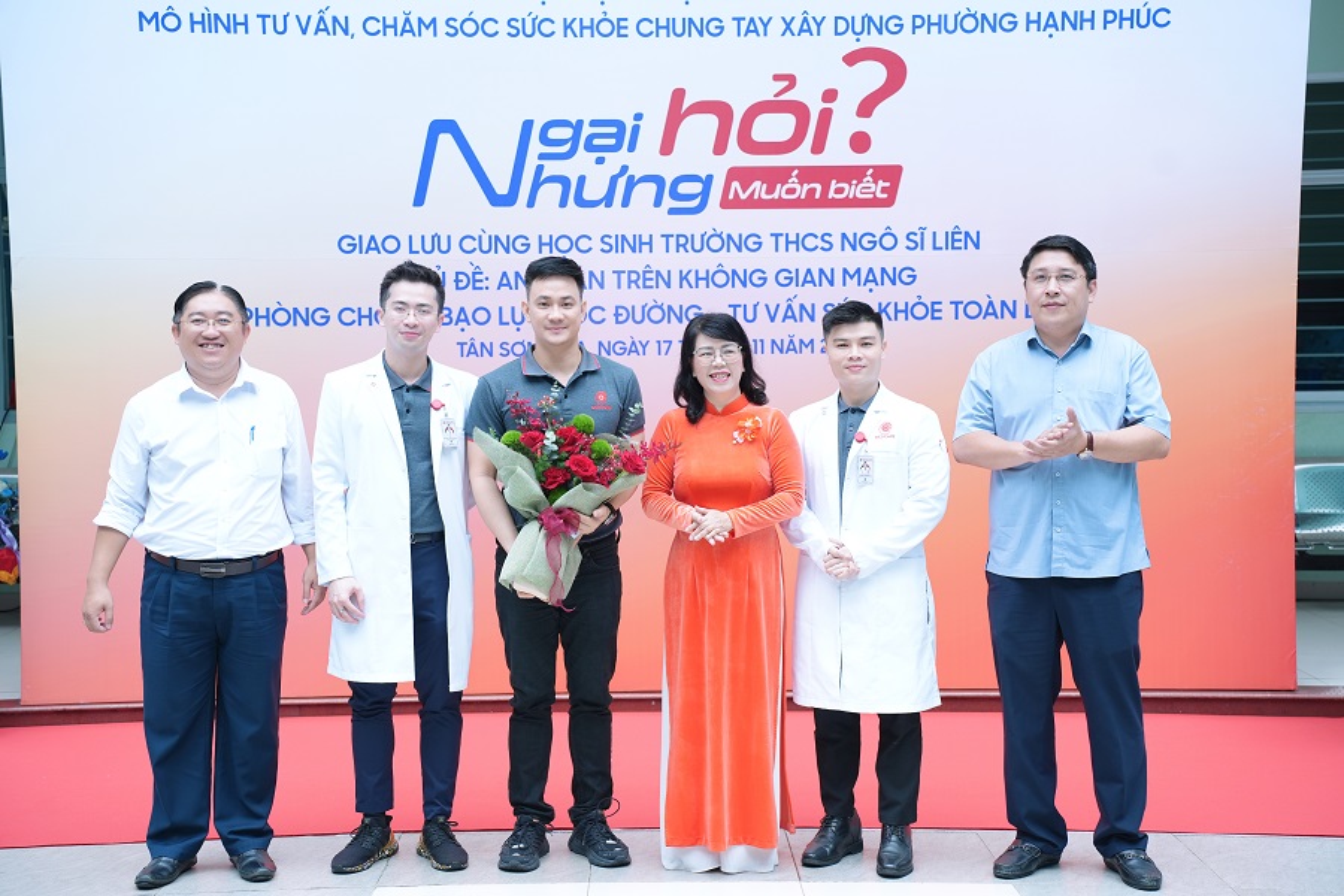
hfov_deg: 35.6
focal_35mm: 56
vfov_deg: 24.2
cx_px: 672
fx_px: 2091
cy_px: 448
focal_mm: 56
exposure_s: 1/200
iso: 640
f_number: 4
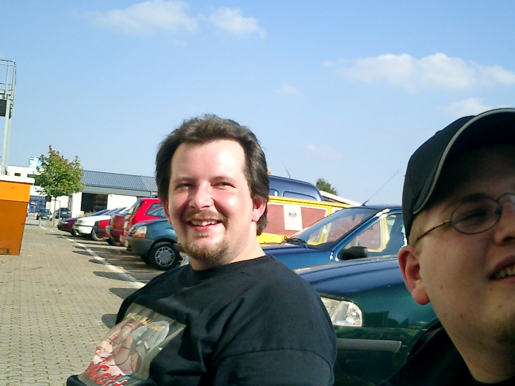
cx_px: 277
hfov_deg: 35.5
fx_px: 803
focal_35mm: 54
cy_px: 247
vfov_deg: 26.9
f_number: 3.2
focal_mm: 7.5
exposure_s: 1/1250
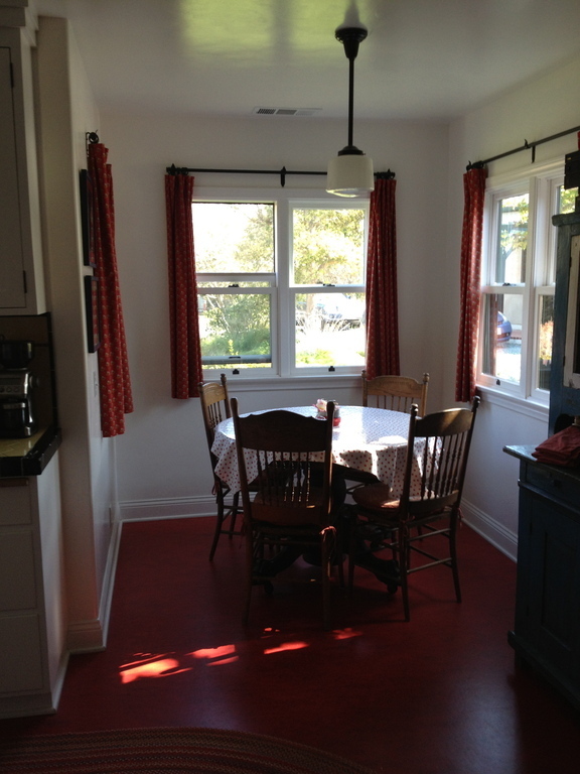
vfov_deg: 52.6
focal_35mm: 35
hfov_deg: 40.7
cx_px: 290
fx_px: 782
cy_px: 387
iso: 64
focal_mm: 4.28
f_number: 2.4
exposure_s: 1/40
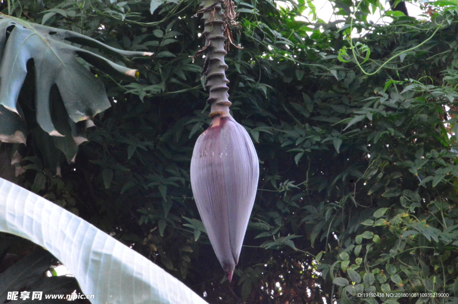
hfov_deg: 4.6
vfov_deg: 3.1
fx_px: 5720
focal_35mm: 450
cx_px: 229
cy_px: 152
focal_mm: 300
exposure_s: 1/20
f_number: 32
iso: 6400
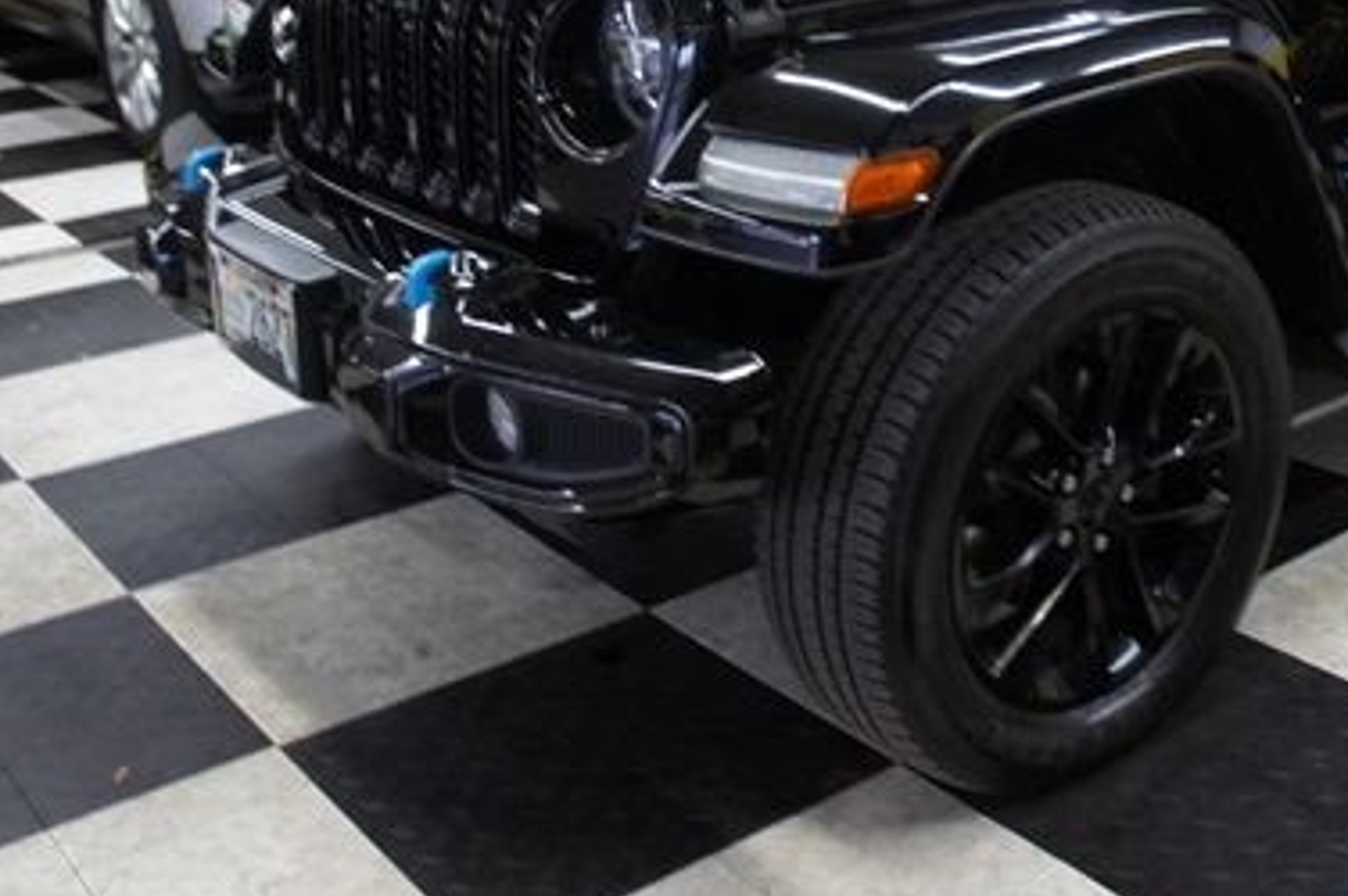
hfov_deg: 41.4
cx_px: 1029
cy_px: 154
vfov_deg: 28.4
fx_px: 1721
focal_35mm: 46
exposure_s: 1/30
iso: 400
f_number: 3.5
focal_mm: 18
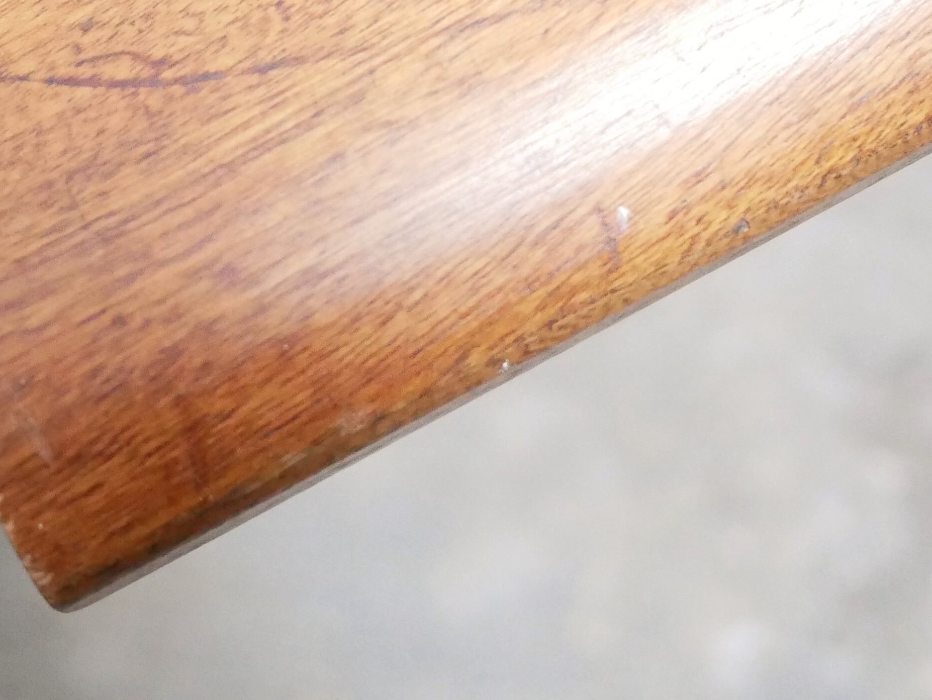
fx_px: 2640
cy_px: -28
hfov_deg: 20.0
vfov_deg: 14.8
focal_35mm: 98
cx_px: 478
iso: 3200
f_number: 1.7
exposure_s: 1/50
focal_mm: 20
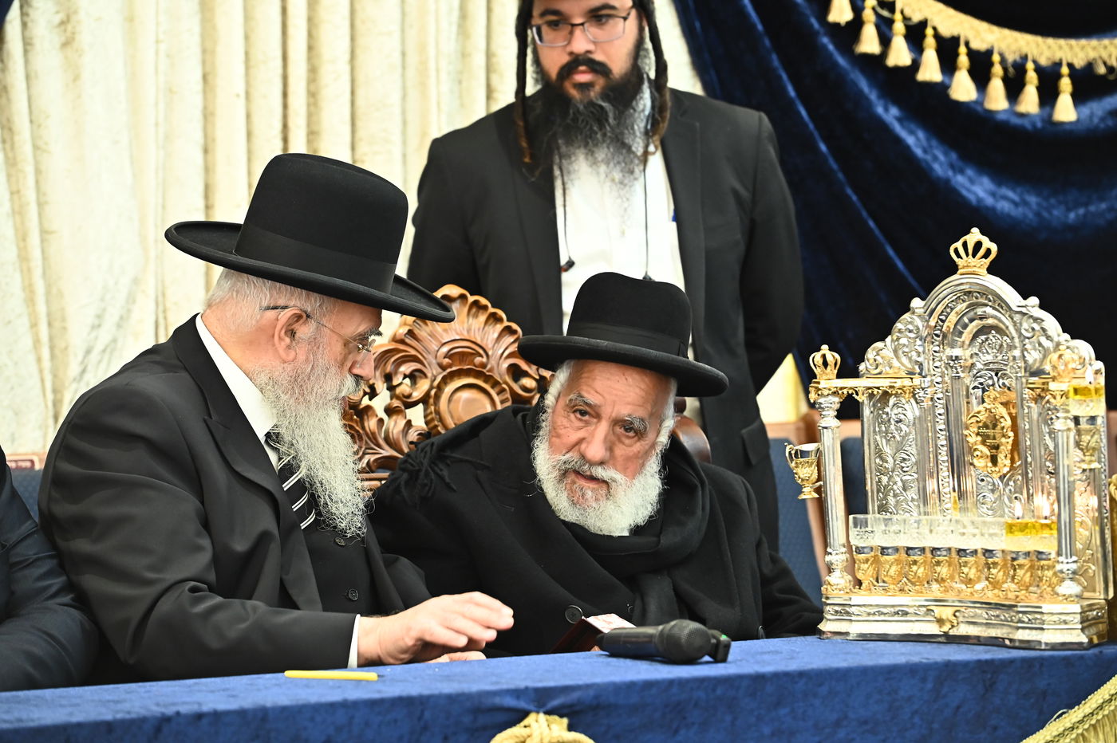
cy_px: 372
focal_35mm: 175
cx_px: 558
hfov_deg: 11.8
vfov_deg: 7.8
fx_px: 5427
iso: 3200
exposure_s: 1/125
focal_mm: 175
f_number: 5.6
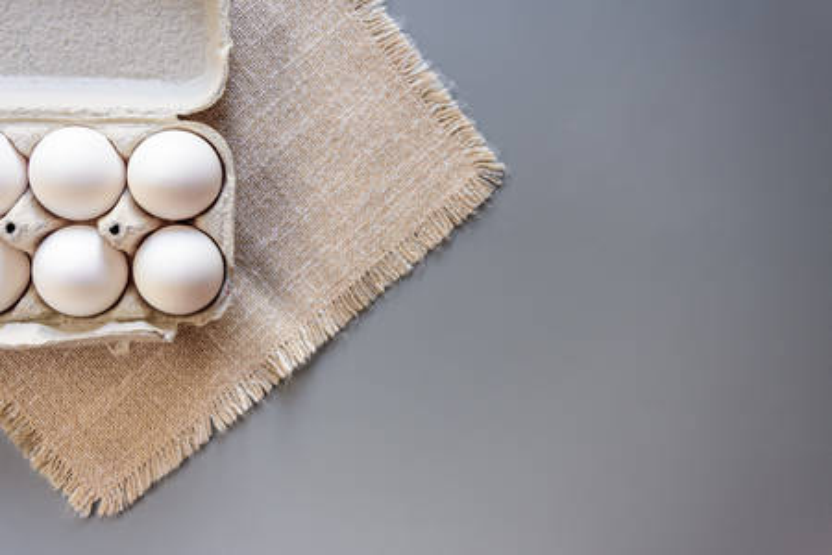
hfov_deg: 38.9
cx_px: 416
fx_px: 1179
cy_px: 278
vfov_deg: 26.5
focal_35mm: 51
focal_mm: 34
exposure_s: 1/60
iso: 500
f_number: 5
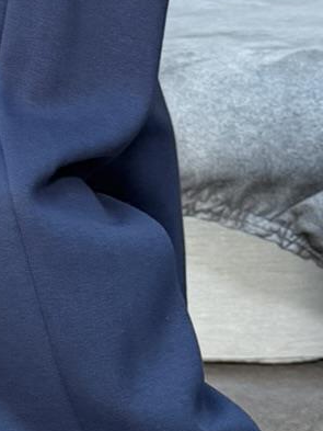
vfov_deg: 15.6
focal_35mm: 125
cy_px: 61
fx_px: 1554
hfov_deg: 11.8
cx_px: 43
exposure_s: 1/60
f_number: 1.78
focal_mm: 6.76
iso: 400
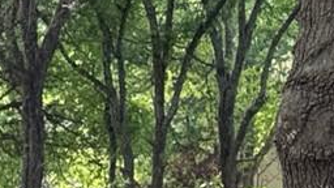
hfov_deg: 9.1
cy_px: 467
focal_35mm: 209
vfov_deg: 5.6
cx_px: -506
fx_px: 1851
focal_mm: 6.76
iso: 64
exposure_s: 1/259
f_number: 1.78
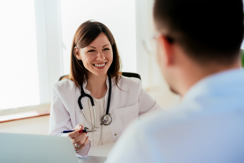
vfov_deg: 27.0
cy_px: 82
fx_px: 339
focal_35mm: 50
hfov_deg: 39.6
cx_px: 122
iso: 200
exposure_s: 1/500
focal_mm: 50
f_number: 2.2
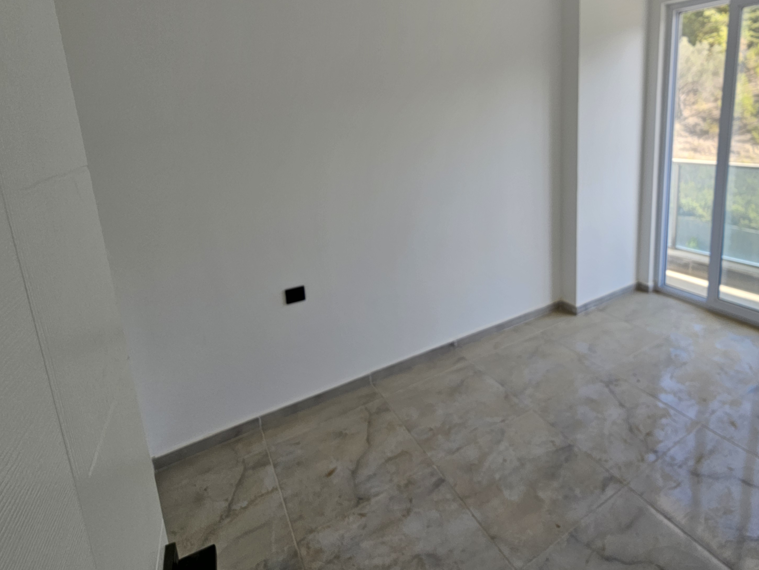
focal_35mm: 18
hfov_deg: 85.6
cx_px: 487
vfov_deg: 69.8
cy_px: 196
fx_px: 395
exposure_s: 1/282
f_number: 2.2
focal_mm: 2.2
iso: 50
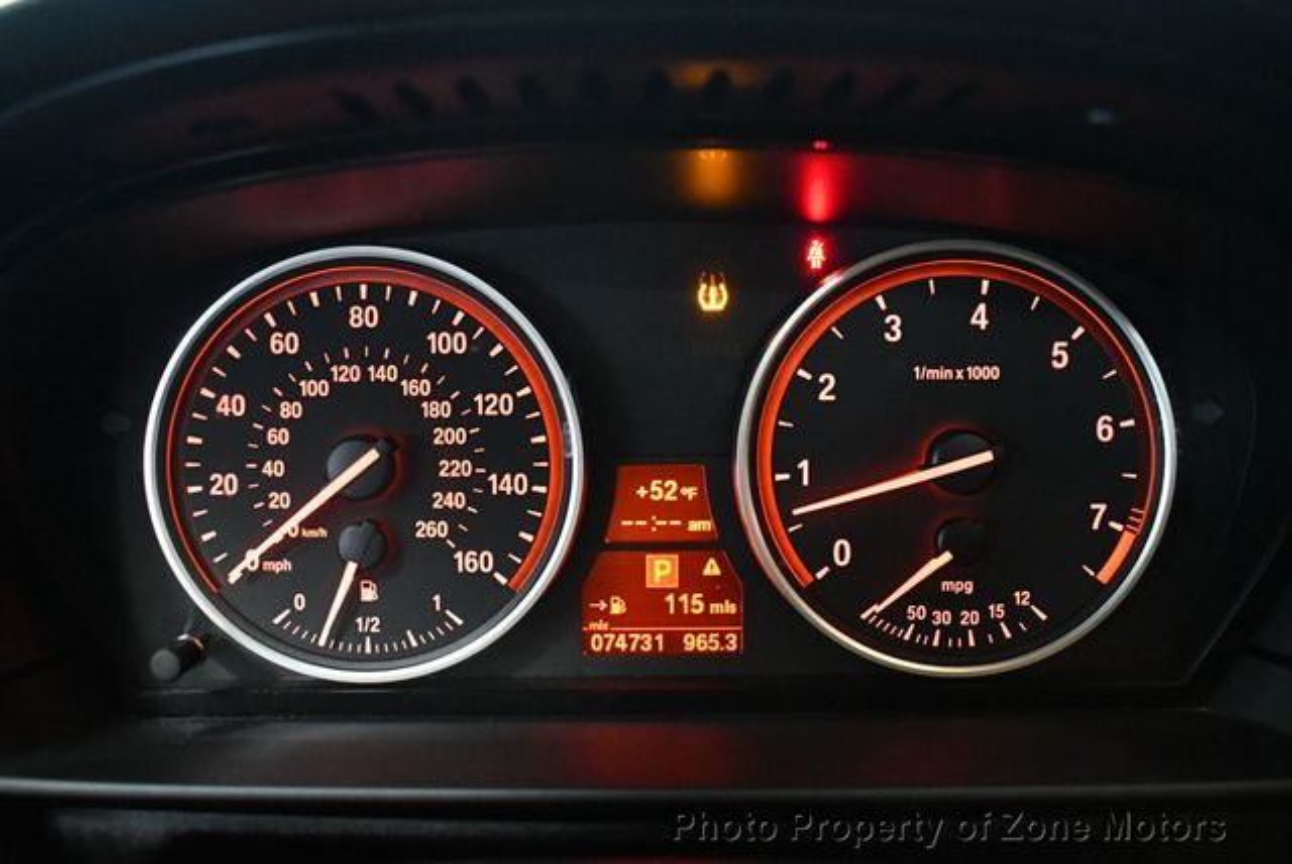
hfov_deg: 53.1
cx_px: 646
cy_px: 432
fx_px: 1293
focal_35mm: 36
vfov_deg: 36.9
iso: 6400
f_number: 3.5
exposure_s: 1/60
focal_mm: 18
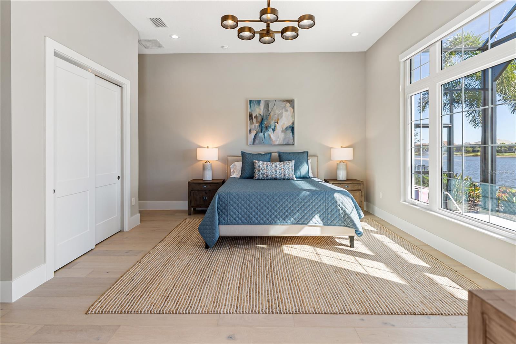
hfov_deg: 96.7
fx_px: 229
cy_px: 172
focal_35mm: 16
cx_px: 258
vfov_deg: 73.8
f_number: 2.8
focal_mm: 16
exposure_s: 1/80
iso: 80
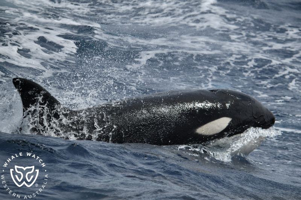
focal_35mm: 380
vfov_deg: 3.6
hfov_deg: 5.4
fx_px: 3176
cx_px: 150
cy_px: 100
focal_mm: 380
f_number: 6
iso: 720
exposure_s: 1/8000
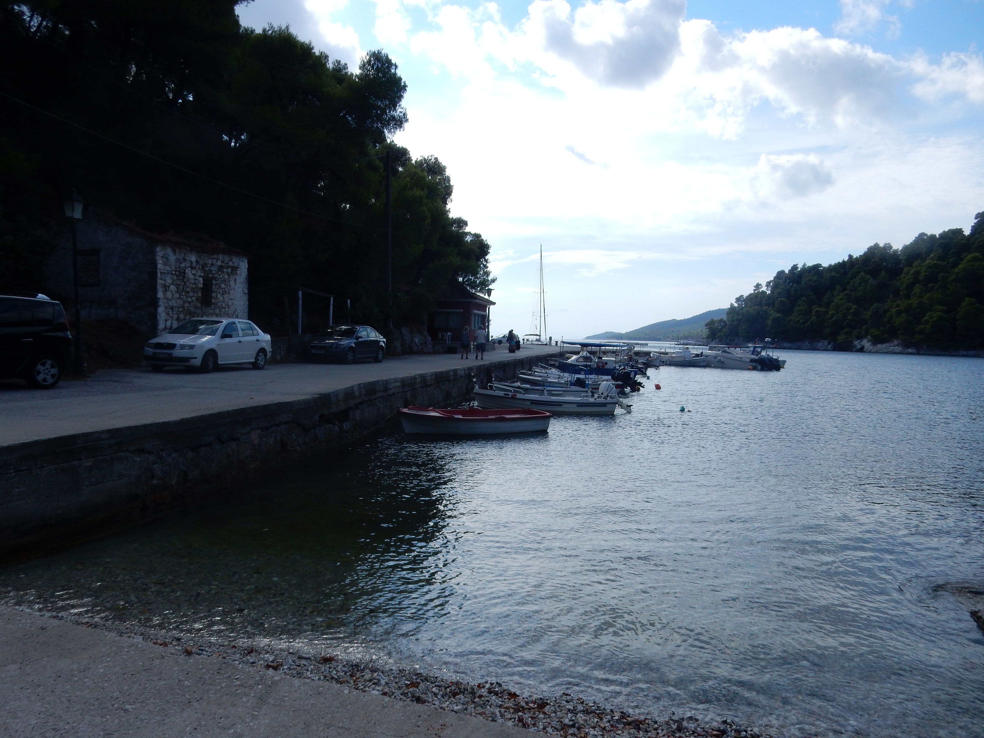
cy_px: 369
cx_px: 492
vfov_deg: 54.9
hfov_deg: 69.4
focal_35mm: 25
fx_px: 711
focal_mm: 4.5
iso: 125
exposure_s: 1/2000
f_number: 3.7
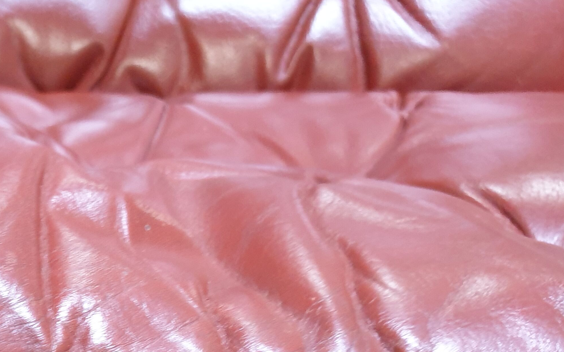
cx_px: 30
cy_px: 397
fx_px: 861
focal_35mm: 56
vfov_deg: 21.8
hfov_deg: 33.8
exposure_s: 1/21
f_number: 1.5
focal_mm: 4.3
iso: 250
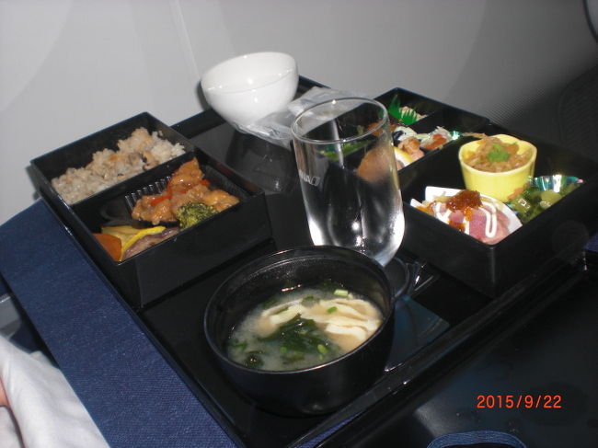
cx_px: 299
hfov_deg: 49.0
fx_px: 656
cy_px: 224
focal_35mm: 38
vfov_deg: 37.7
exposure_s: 1/60
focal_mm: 6.3
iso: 100
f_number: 3.1
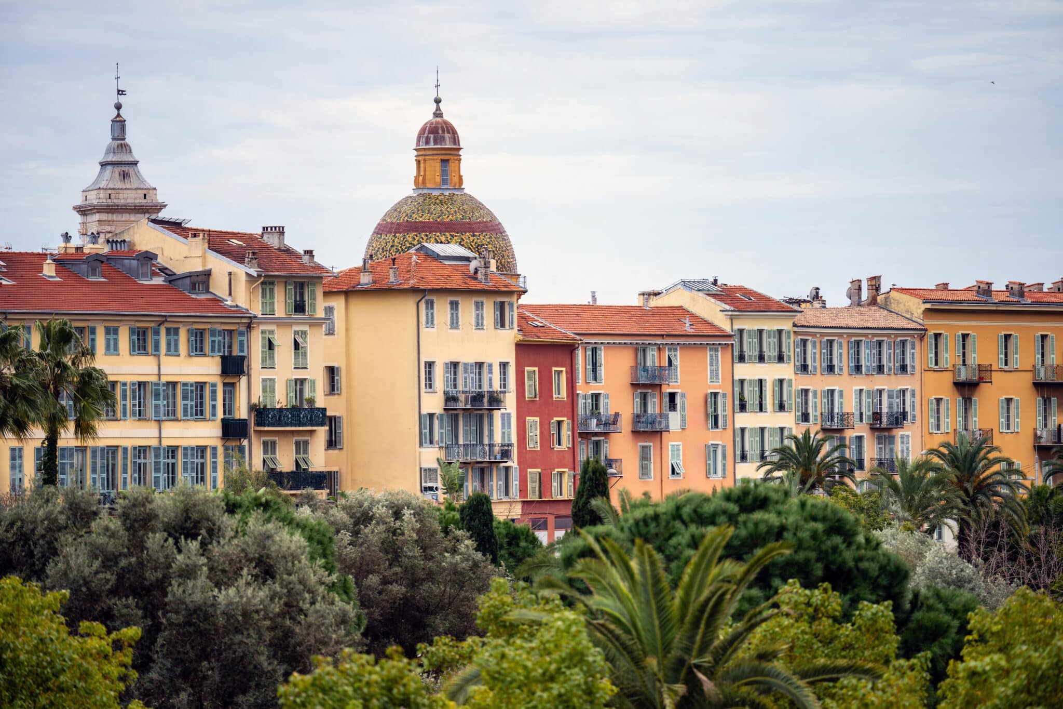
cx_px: 532
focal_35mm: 180
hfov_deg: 11.4
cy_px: 354
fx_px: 5314
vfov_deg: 7.6
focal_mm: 180
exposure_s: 1/200
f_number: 2.8
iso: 100
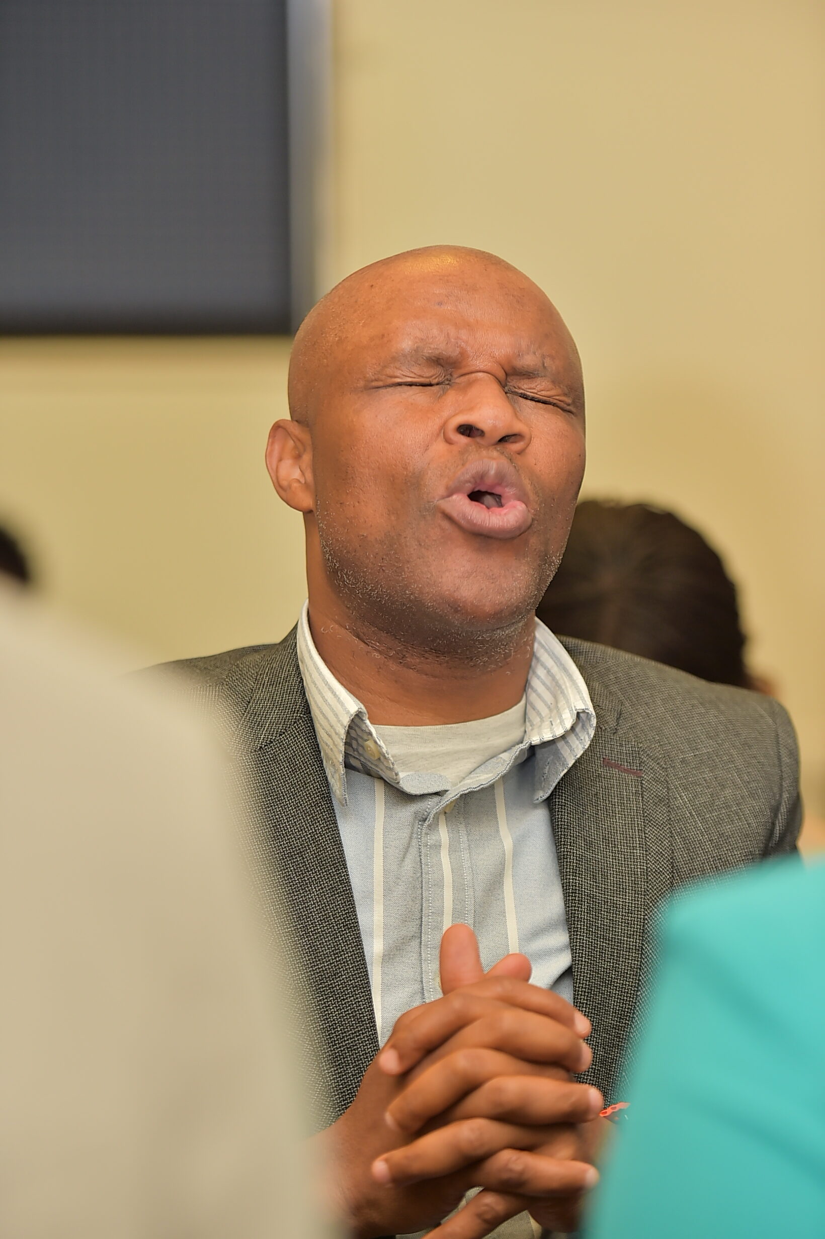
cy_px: 620
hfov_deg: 10.5
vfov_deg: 15.8
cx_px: 412
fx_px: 4473
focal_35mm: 130
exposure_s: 1/250
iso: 320
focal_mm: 130
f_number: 3.2
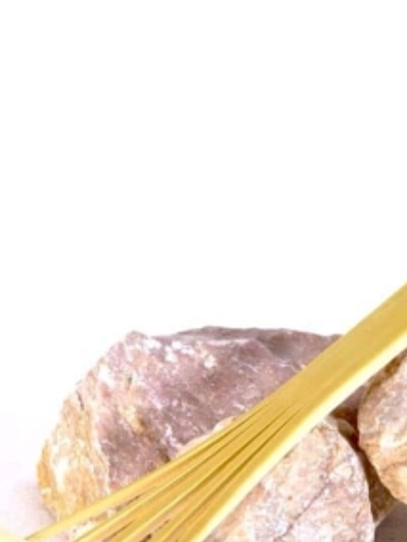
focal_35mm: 413
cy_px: 302
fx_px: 6475
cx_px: 254
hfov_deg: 3.6
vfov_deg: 4.8
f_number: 14
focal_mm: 120.6
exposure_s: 1/20
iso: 800
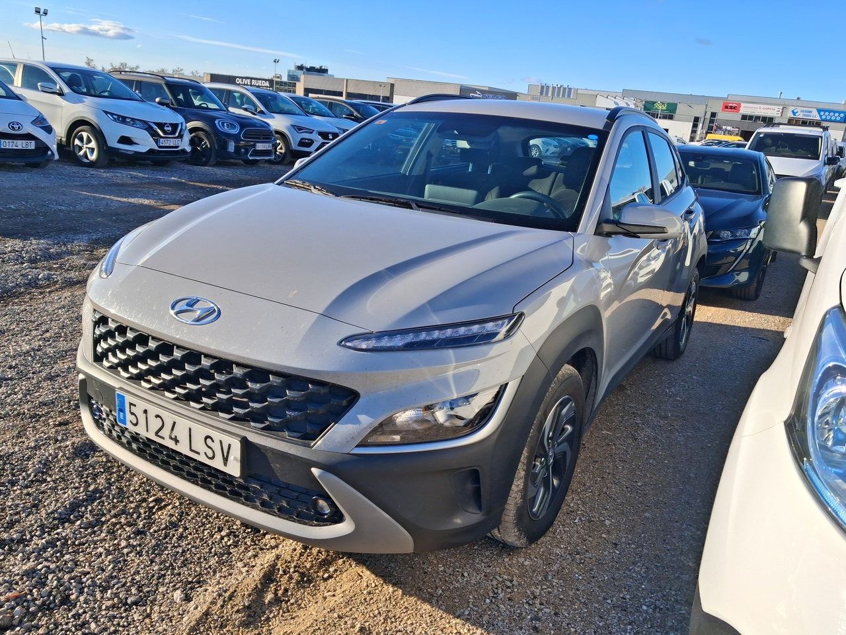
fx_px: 660
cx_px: 423
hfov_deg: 65.3
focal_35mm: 27
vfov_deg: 51.4
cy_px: 318
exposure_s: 1/607
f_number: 1.8
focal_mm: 4
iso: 20
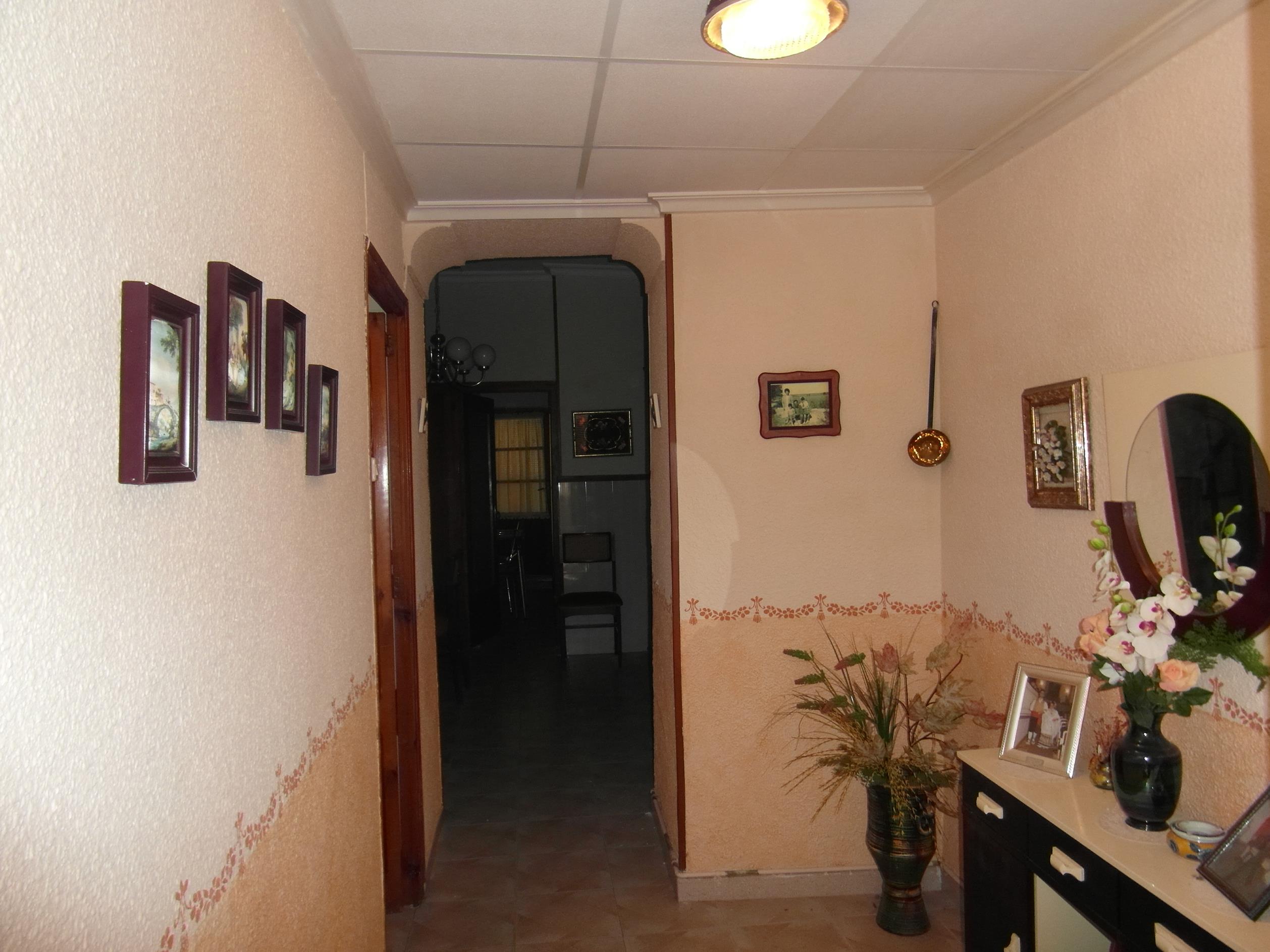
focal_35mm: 24
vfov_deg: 56.8
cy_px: 476
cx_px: 635
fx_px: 881
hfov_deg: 71.6
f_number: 3.2
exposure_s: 1/30
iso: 160
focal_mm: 4
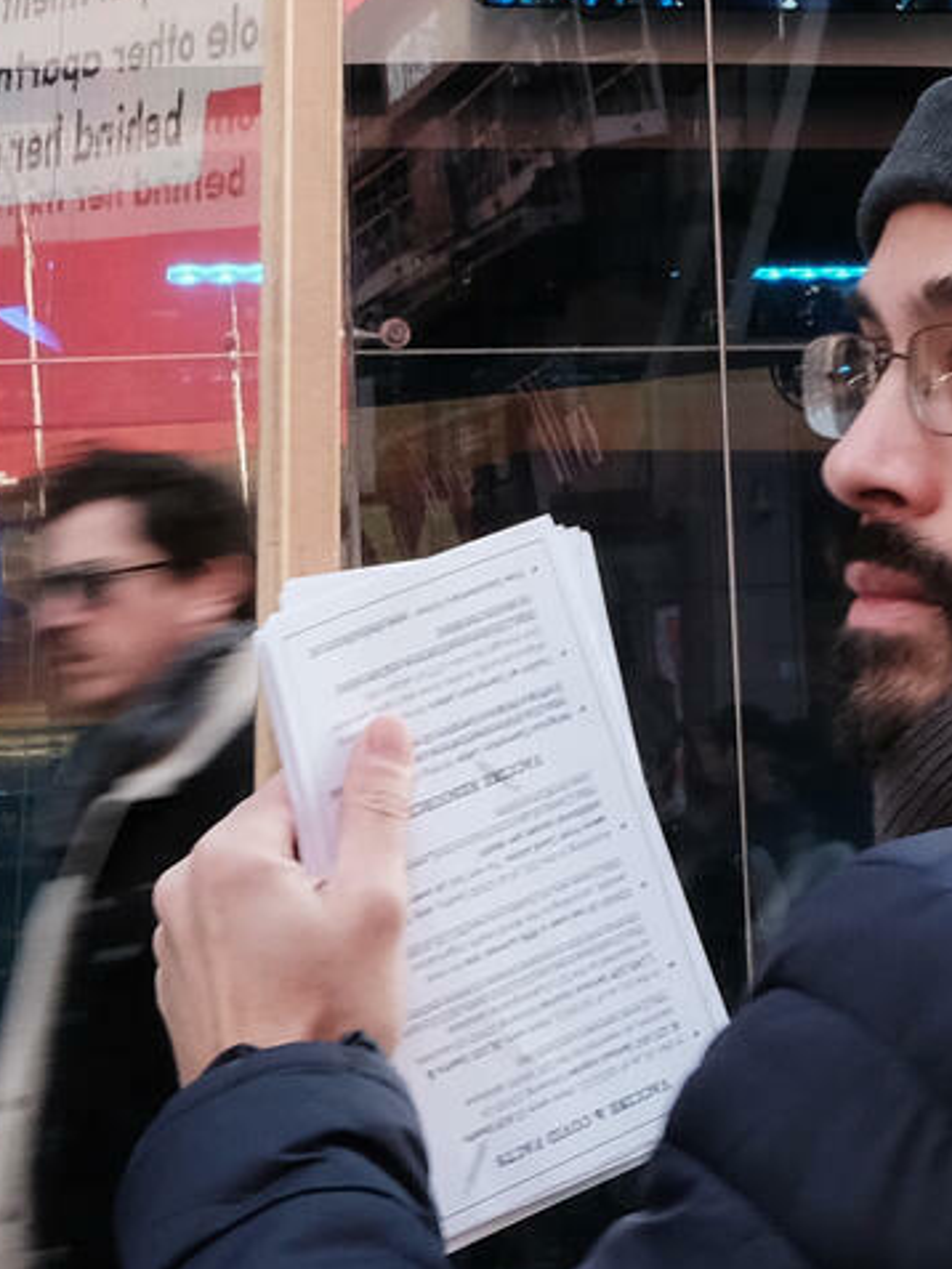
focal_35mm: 120
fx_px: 4398
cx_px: 854
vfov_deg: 16.3
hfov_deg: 12.3
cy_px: 243
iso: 800
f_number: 13
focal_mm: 16
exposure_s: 1/20
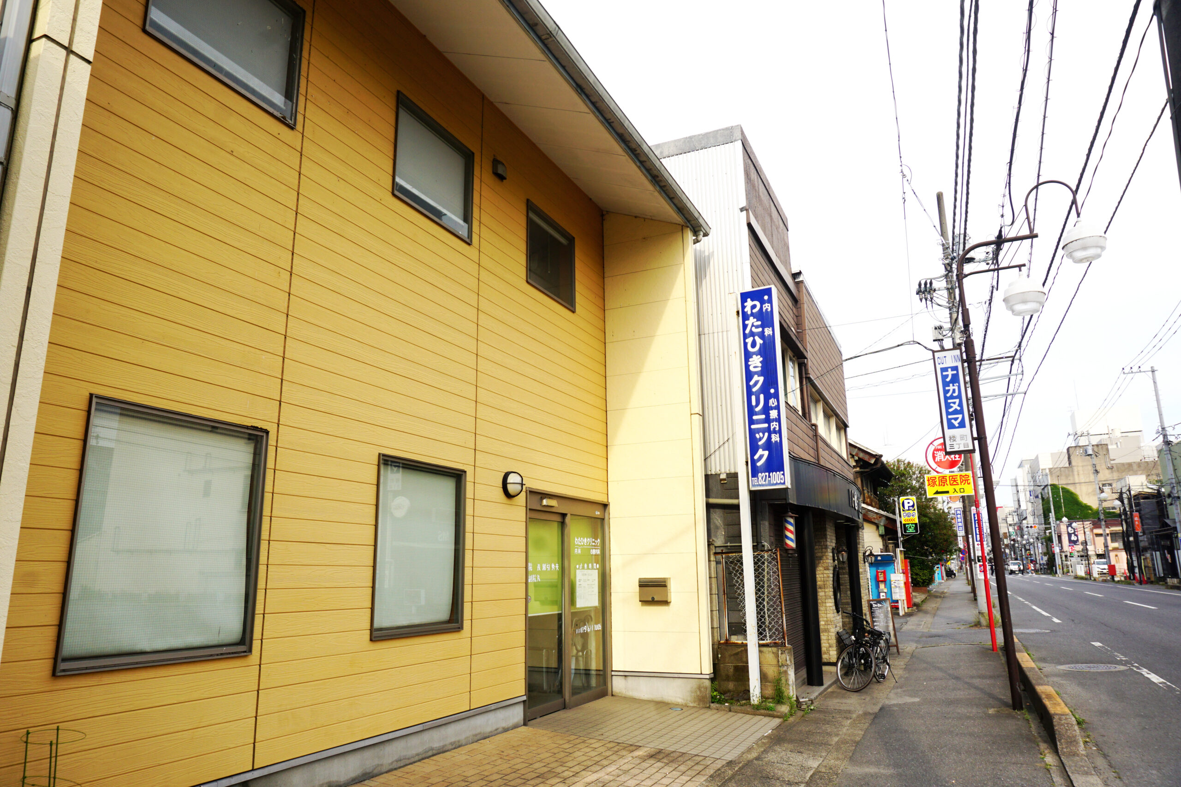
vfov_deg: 53.1
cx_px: 590
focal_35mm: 24
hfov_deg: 73.7
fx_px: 787
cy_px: 394
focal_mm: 16
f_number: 9
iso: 100
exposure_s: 1/100
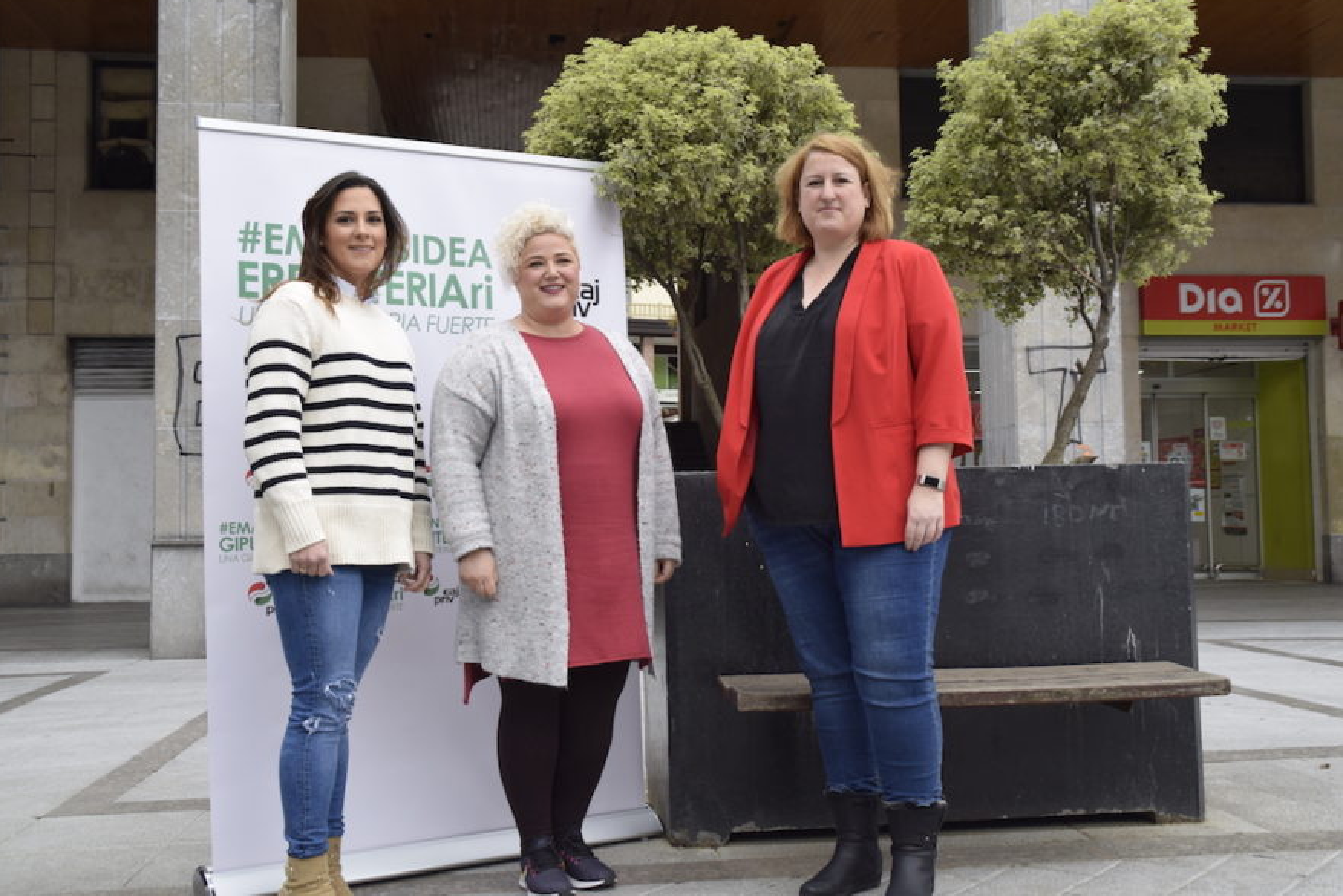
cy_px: 437
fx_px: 1437
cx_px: 675
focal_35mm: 39
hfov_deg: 50.1
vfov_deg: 34.6
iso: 400
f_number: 7.1
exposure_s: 1/200
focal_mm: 25
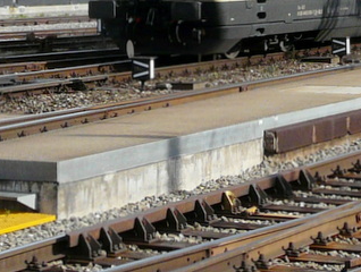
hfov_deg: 17.2
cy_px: -90
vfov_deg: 13.0
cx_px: 410
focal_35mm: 110
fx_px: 1150
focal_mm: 5.8
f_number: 5.6
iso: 100
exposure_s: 1/250
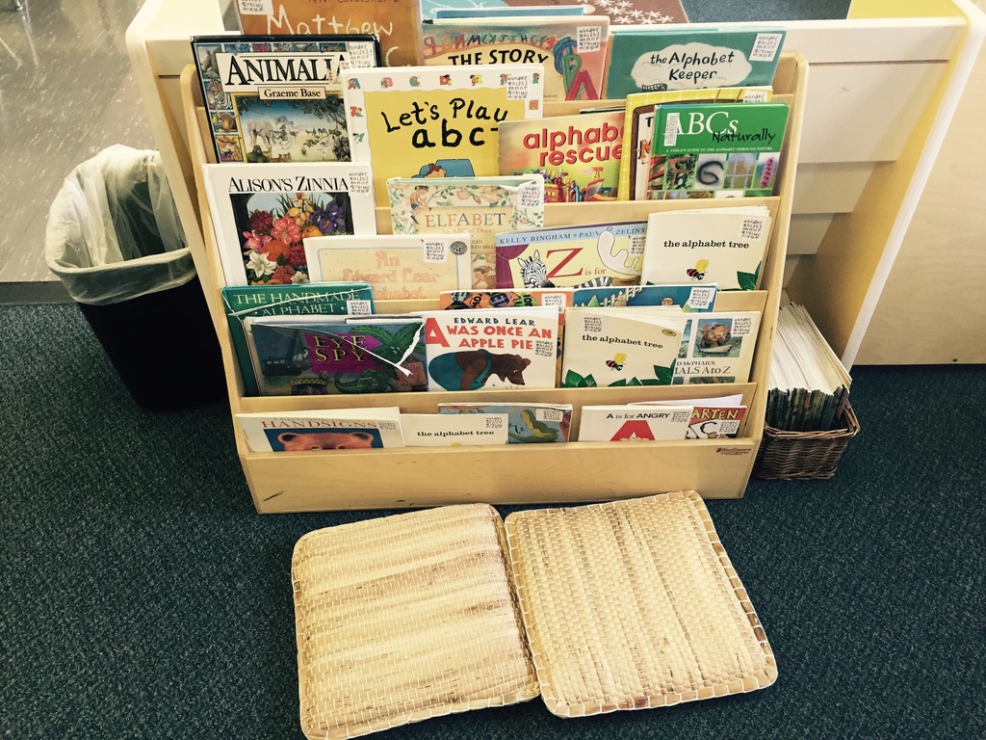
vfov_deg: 48.2
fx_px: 826
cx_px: 493
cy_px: 370
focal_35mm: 29
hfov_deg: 61.7
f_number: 2.2
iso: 125
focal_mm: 4.15
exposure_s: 1/30
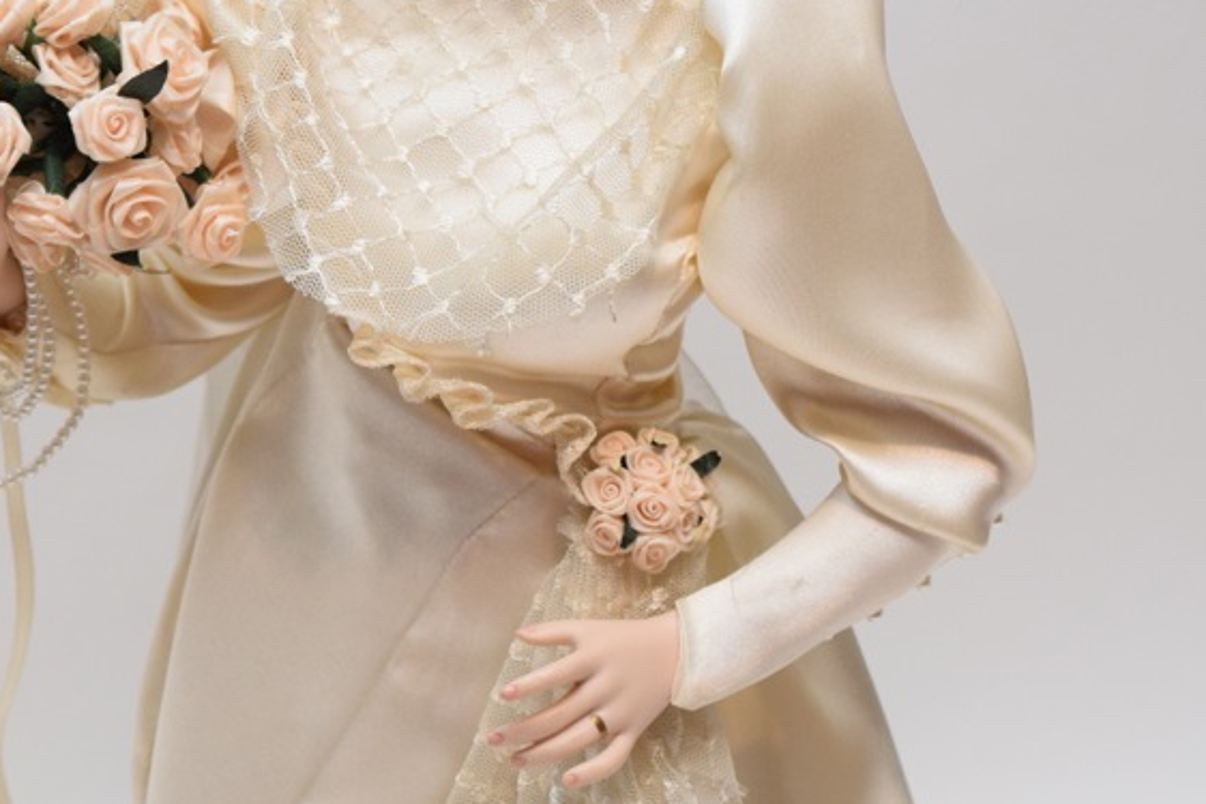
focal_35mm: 147
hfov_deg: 14.0
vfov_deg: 9.3
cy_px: 273
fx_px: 4922
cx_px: 442
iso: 800
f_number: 5.6
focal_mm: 55
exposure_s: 1/80
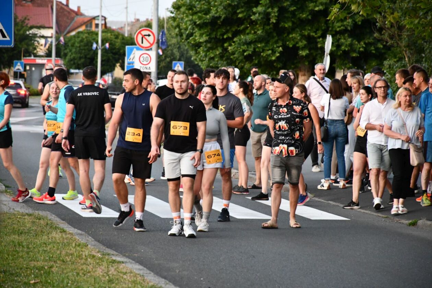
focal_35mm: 210
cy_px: 144
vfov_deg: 6.5
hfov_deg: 9.8
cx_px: 216
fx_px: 2520
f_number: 5.6
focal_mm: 140
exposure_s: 1/125
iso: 3600
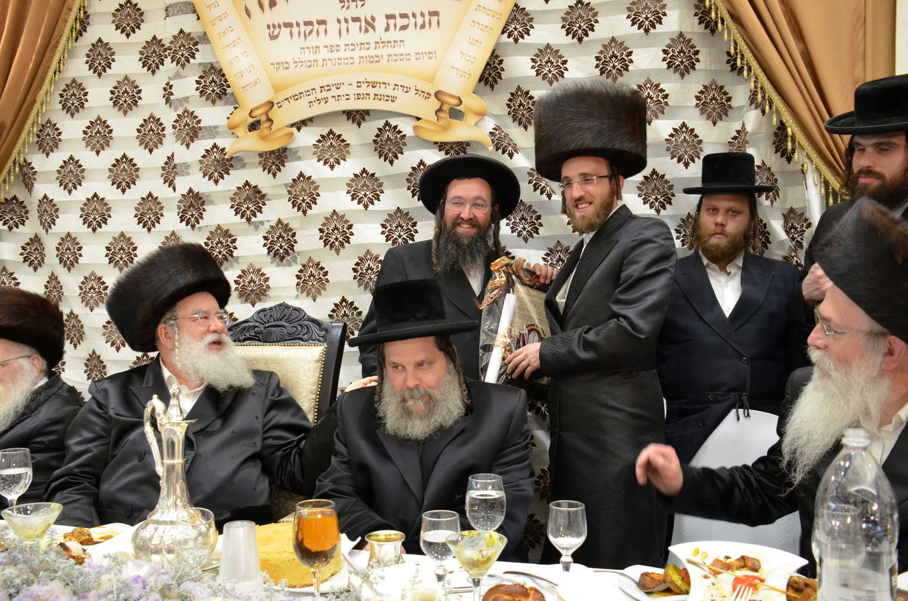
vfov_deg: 47.7
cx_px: 454
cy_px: 300
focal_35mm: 27
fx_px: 680
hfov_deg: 67.5
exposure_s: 1/80
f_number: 6.3
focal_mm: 18
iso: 1600
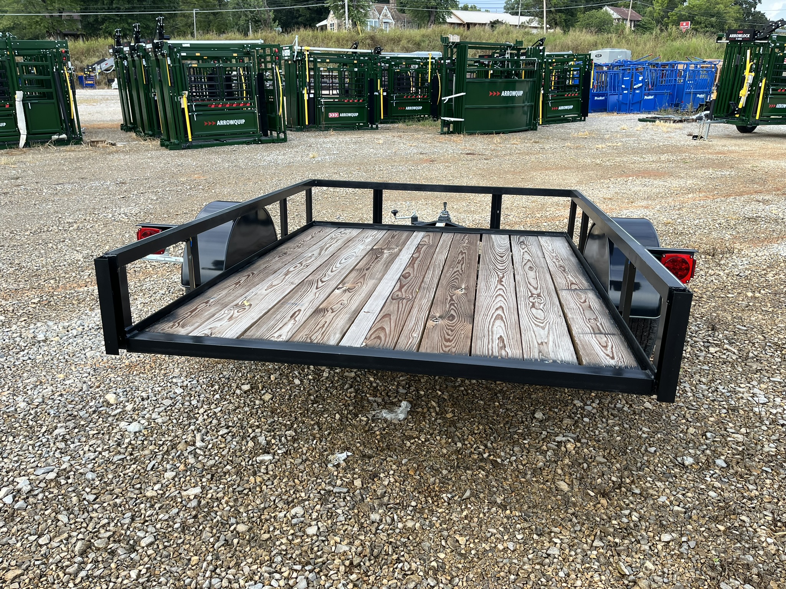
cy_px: 294
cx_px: 393
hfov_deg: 67.3
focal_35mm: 26
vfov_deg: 53.1
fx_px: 590
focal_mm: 5.1
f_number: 1.6
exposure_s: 1/212
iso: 40
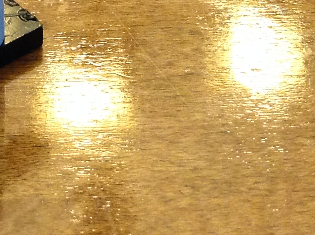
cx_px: 13
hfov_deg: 15.9
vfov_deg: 12.0
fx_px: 1109
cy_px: 18
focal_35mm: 122
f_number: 2.4
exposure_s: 1/24
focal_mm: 3.3
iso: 125
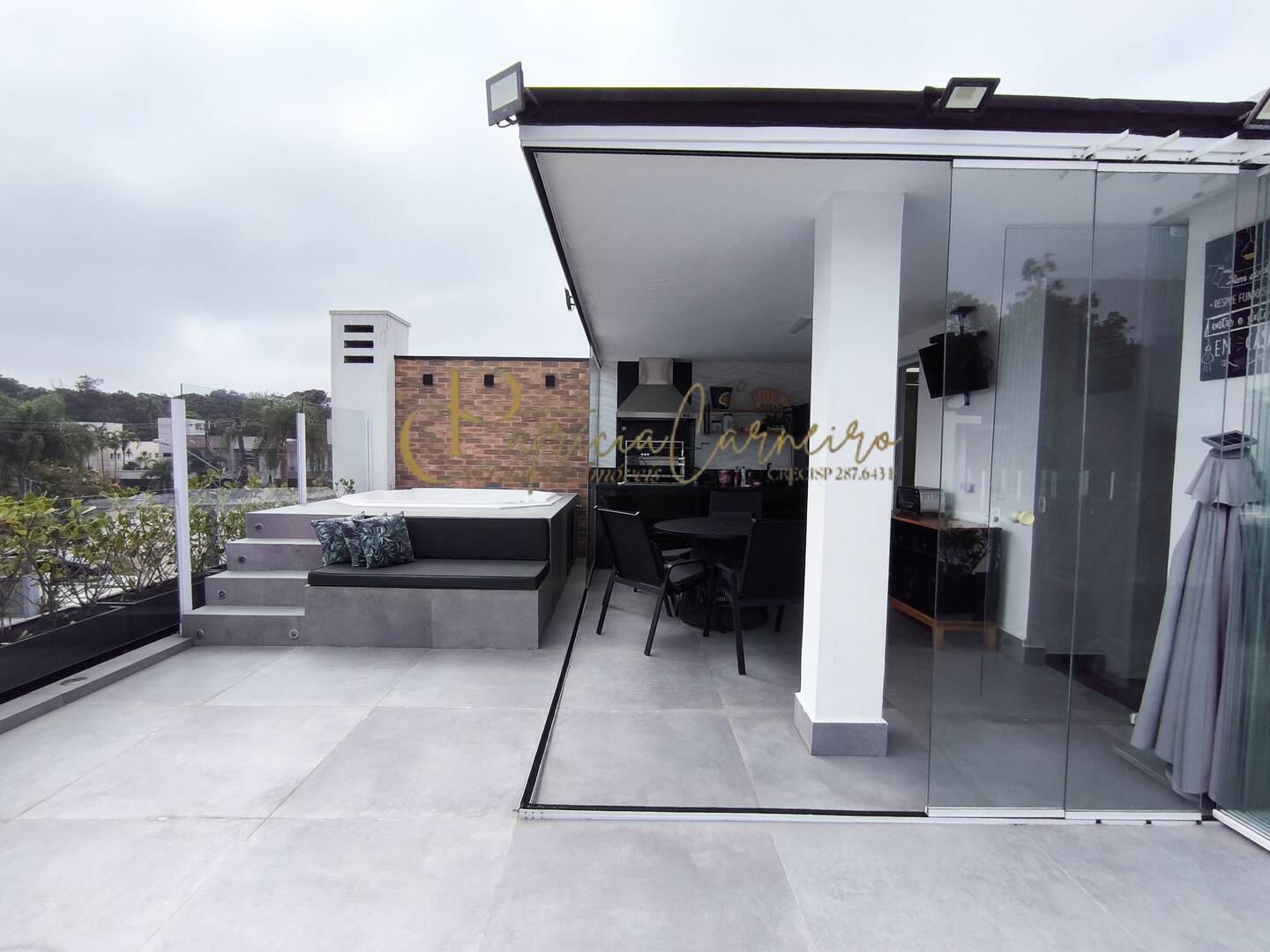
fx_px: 587
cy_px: 476
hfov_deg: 94.5
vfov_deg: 78.1
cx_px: 635
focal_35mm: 16
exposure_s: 1/1449
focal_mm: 1.65
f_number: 2.2
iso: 50
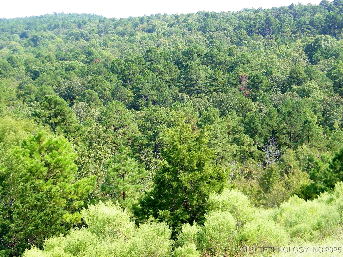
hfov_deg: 32.7
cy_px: 128
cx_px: 172
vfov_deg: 24.8
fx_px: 585
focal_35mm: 59
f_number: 4.1
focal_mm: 10.6
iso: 80
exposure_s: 1/200
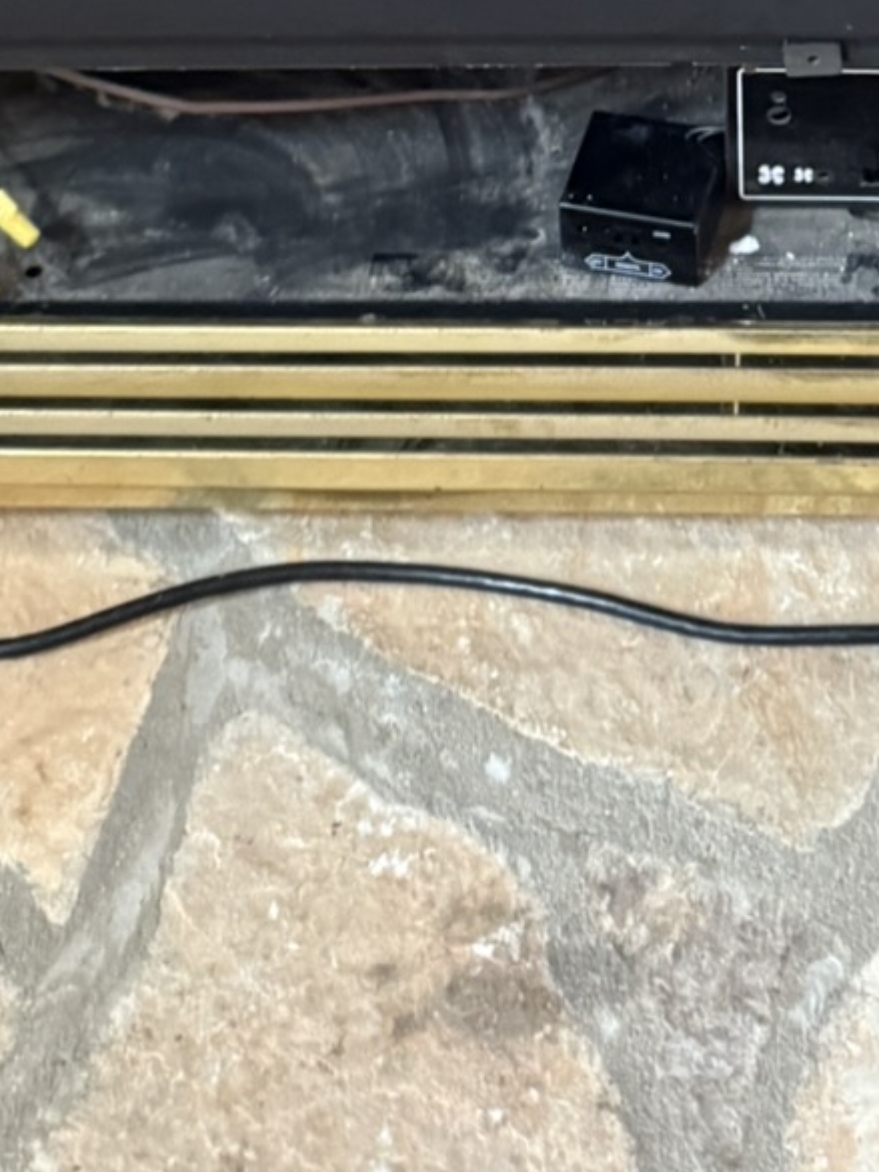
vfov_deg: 19.6
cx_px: 815
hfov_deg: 17.3
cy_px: -687
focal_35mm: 84
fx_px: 2843
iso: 500
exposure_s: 1/60
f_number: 1.78
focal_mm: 6.76
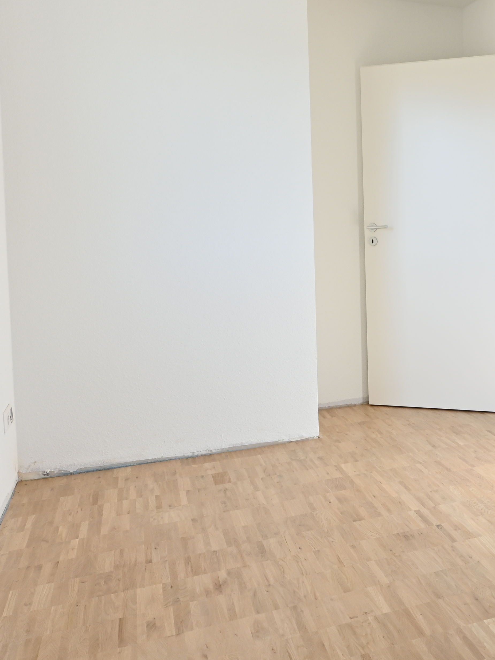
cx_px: 488
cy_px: 247
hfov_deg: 33.8
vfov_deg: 47.4
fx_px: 744
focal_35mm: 39
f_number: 10
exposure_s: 1/25
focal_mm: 12
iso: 100
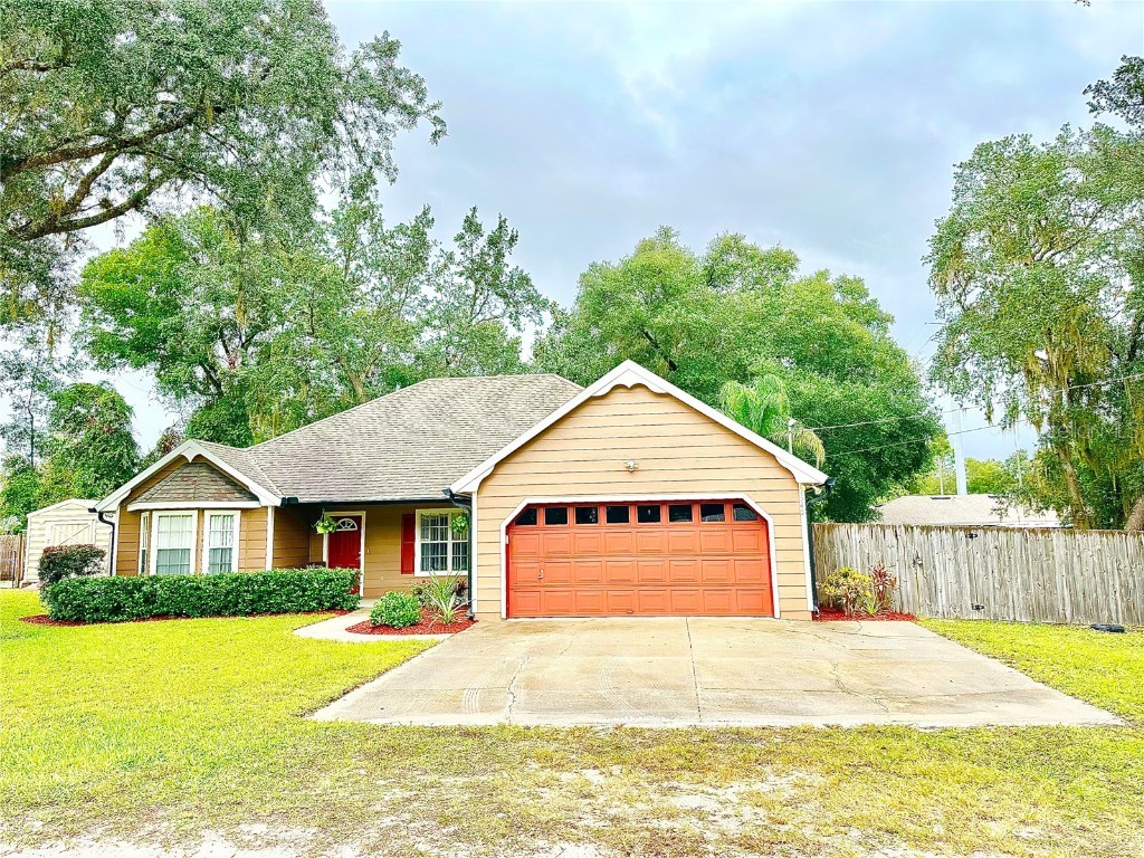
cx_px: 572
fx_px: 793
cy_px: 429
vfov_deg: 56.8
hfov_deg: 71.6
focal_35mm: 24
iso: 80
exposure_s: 1/2155
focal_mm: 6.86
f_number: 1.78
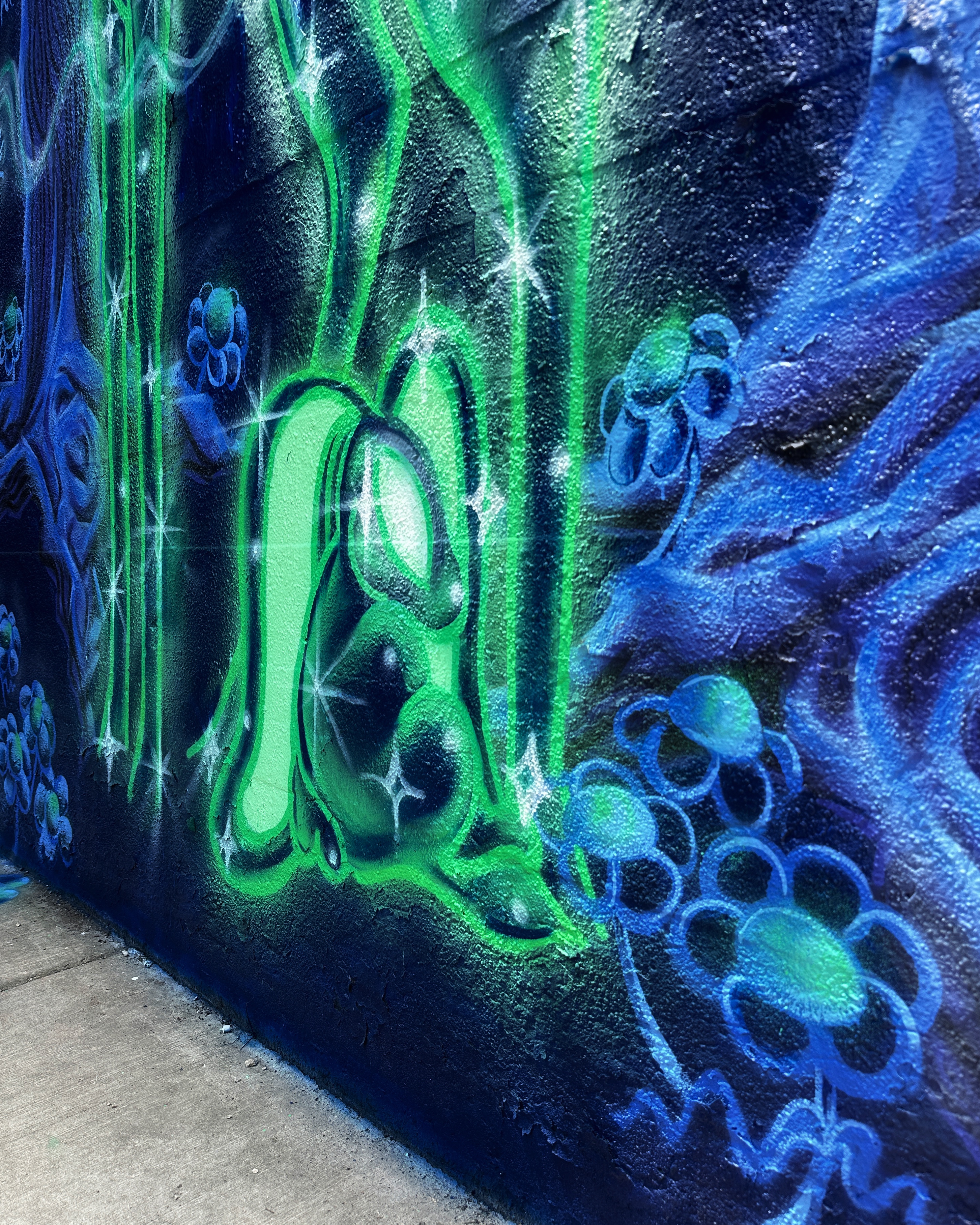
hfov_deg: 54.9
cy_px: 640
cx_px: 485
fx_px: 943
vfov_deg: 66.0
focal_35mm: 26
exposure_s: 1/887
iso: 80
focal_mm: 6.86
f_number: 1.78
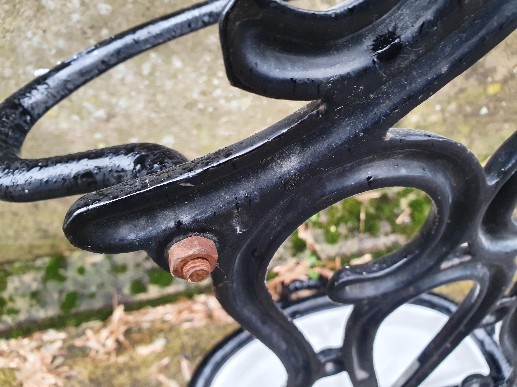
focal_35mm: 26
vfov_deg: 53.1
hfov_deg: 67.3
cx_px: 258
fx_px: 388
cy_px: 194
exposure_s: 1/50
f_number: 2.4
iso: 200
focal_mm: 4.32
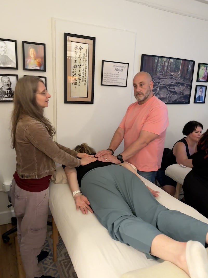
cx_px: 104
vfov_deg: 71.6
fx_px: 192
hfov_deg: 56.8
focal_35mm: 24
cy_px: 139
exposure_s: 1/49
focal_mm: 6.76
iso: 640
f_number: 1.78
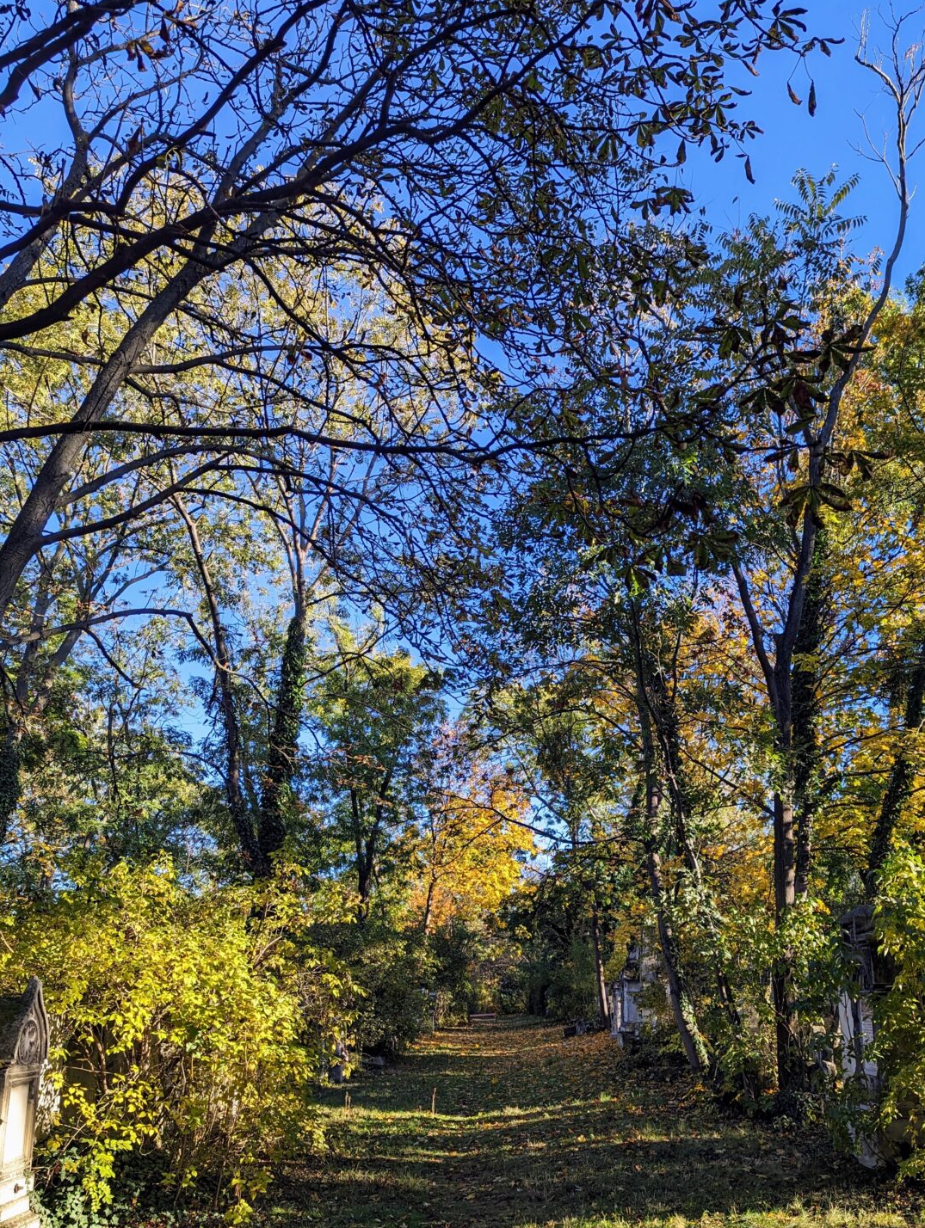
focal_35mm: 30
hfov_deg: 46.7
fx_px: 1066
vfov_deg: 59.2
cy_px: 762
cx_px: 534
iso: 40
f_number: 1.85
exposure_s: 1/519
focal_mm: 6.81
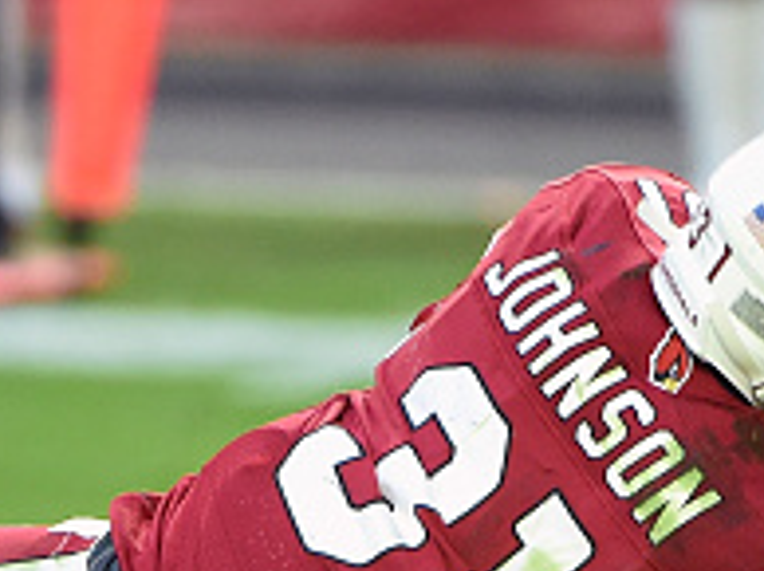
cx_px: 323
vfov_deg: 1.3
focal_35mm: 1118
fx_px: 24645
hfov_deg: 1.8
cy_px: 742
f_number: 4
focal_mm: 380
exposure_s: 1/1000
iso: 4000
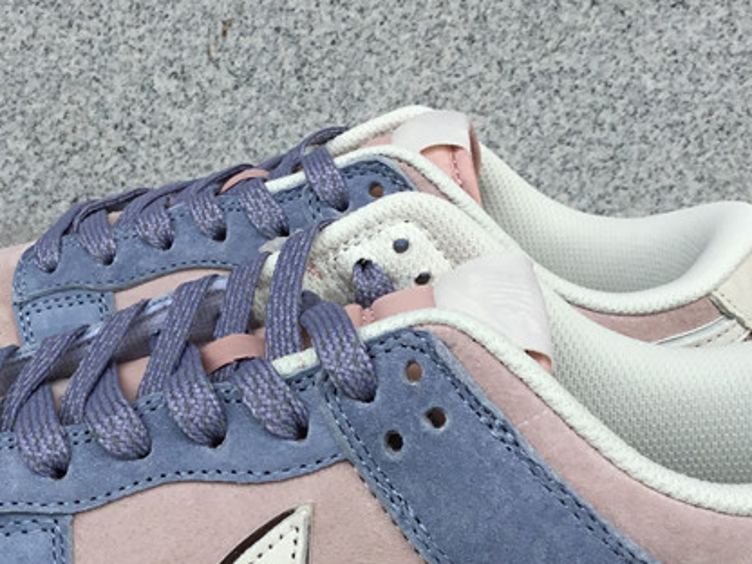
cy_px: 484
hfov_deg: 28.8
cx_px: 264
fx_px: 1456
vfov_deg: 21.5
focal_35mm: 67
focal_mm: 3.3
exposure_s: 1/570
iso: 25
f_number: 2.4
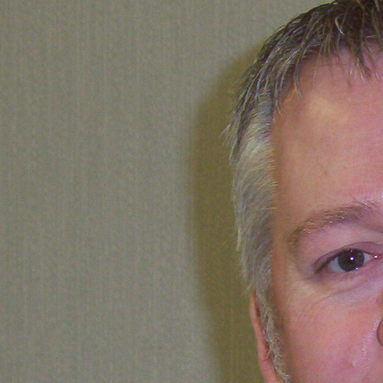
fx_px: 2128
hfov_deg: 10.2
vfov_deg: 10.2
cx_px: 437
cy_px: 394
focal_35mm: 170
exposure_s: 1/46.6
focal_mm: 9.98
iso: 140
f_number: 3.54
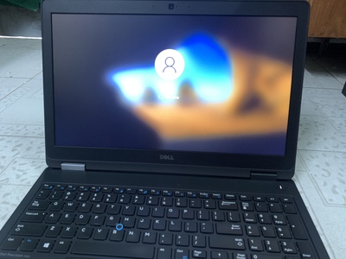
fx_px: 260
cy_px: 130
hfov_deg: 67.3
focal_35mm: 26
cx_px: 173
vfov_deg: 53.1
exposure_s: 1/40
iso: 400
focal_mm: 4.25
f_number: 1.8
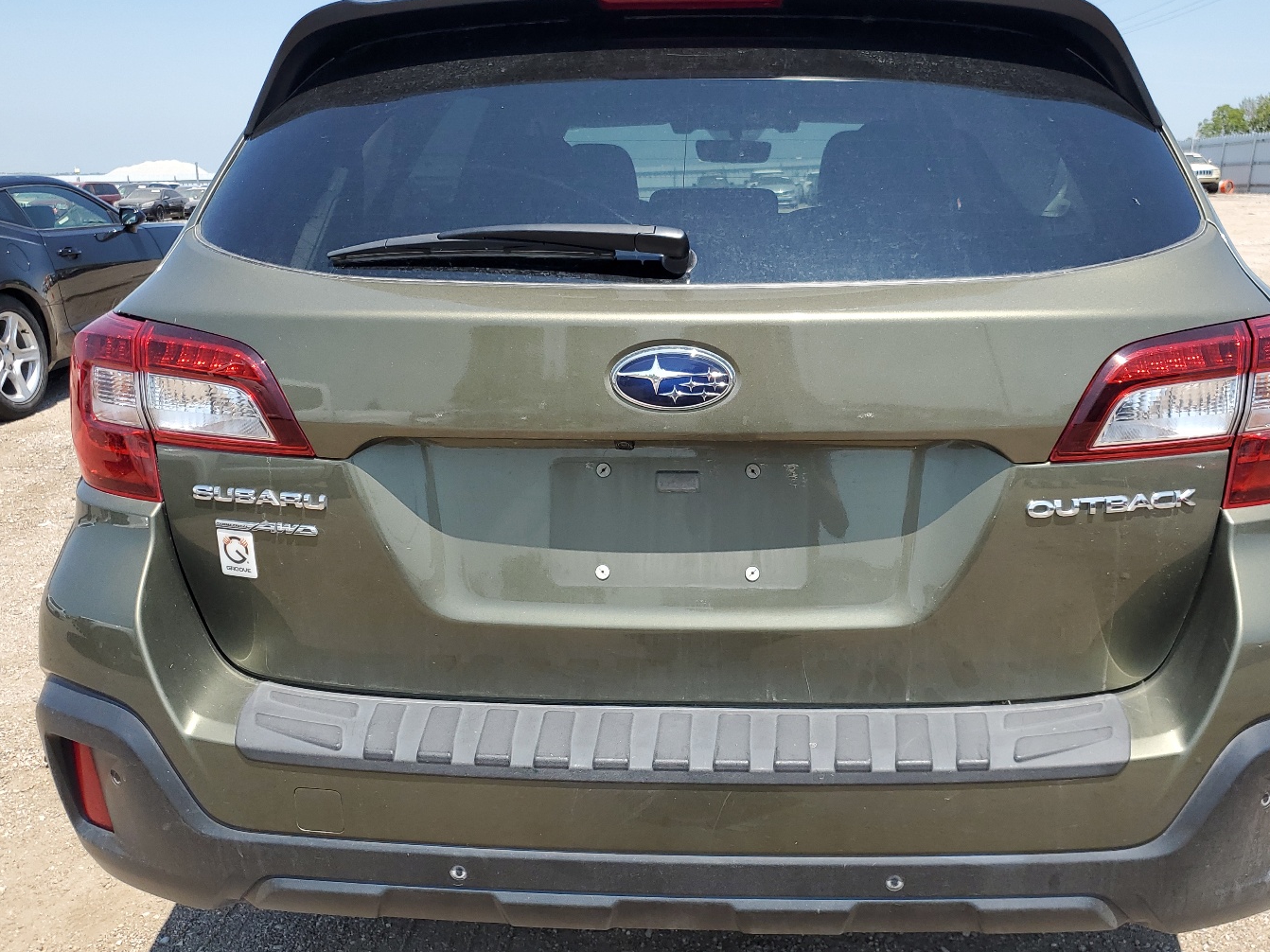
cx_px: 708
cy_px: 458
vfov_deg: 45.4
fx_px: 1137
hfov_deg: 58.2
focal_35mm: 31
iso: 50
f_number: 1.5
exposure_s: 1/2000
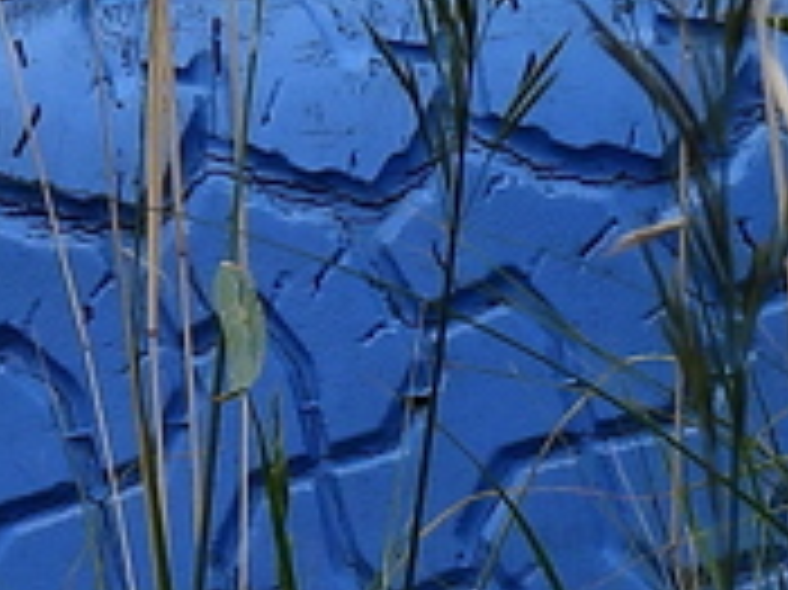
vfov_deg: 0.5
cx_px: 662
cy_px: -315
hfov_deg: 0.7
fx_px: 66607
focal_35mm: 2928
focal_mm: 71.4
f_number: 5
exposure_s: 1/640
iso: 100
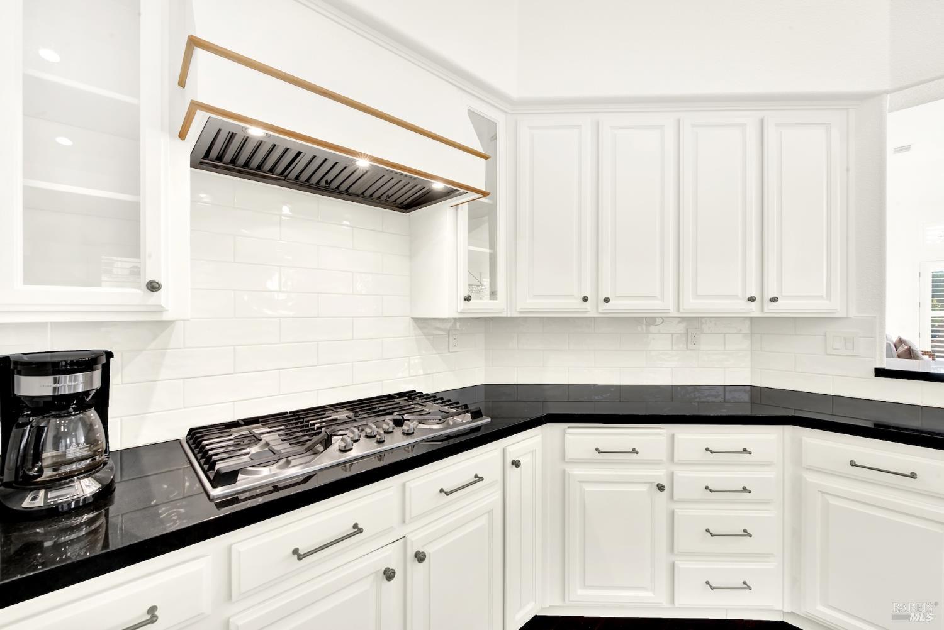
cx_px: 472
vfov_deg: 81.3
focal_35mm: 14
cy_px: 315
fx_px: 367
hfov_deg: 104.2
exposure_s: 1/3
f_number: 14
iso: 100
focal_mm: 14
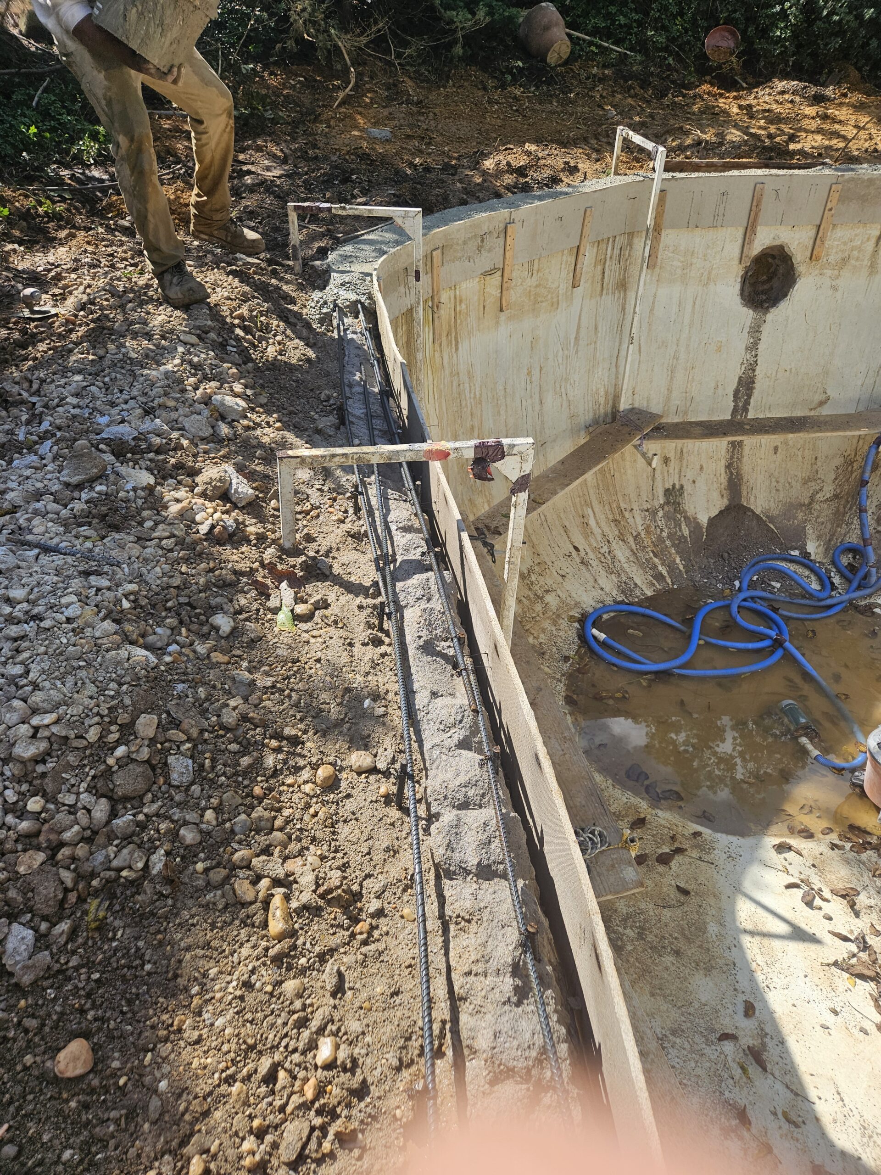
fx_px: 780
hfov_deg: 58.9
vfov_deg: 73.9
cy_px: 588
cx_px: 440
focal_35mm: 23
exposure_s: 1/1384
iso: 40
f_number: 1.8
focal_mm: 5.4
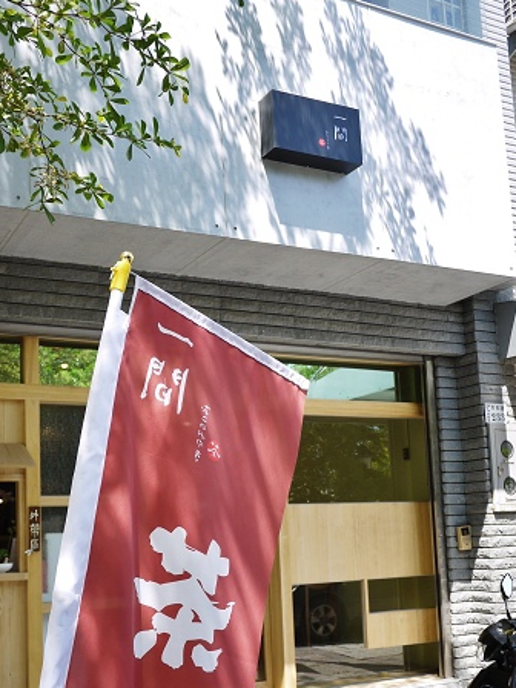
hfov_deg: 35.6
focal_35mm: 40
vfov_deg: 46.2
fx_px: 795
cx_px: 166
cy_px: 448
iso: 100
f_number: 2.5
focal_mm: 14
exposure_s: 1/500
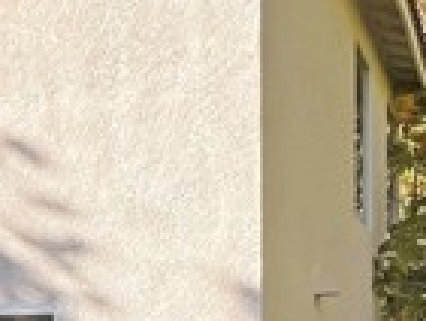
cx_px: -196
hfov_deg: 25.5
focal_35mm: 59
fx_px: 727
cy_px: 312
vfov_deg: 23.9
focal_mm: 1.57
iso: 32
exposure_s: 1/840
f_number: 1.8
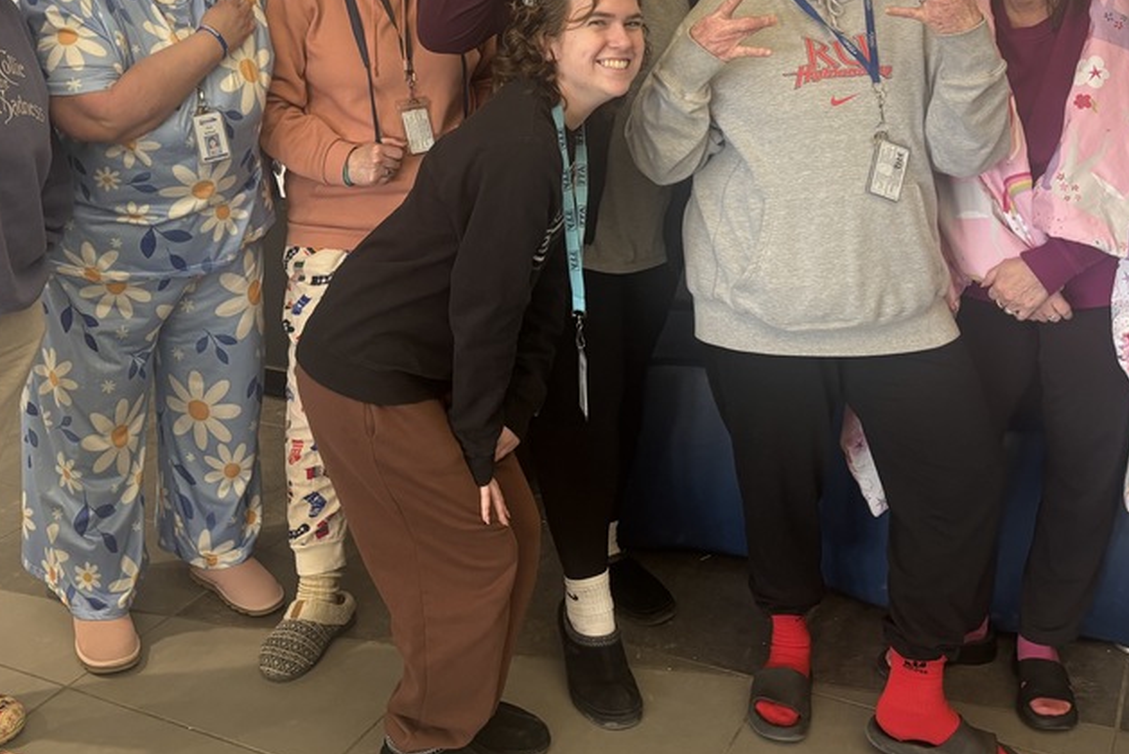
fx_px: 1380
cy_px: 144
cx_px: 547
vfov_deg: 29.8
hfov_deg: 44.5
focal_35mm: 44
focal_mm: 5.96
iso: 125
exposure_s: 1/60
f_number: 1.6
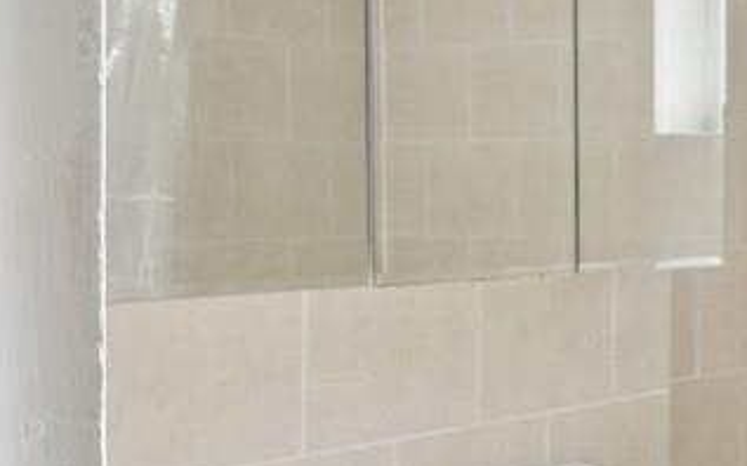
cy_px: 153
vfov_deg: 18.0
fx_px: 1466
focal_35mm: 72
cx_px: 905
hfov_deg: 25.5
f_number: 8
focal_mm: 14
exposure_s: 1/640
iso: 400
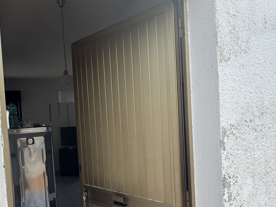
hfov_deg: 61.2
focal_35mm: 29
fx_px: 231
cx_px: 112
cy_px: 130
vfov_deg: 47.8
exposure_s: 1/443
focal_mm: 2.22
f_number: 2.2
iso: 40
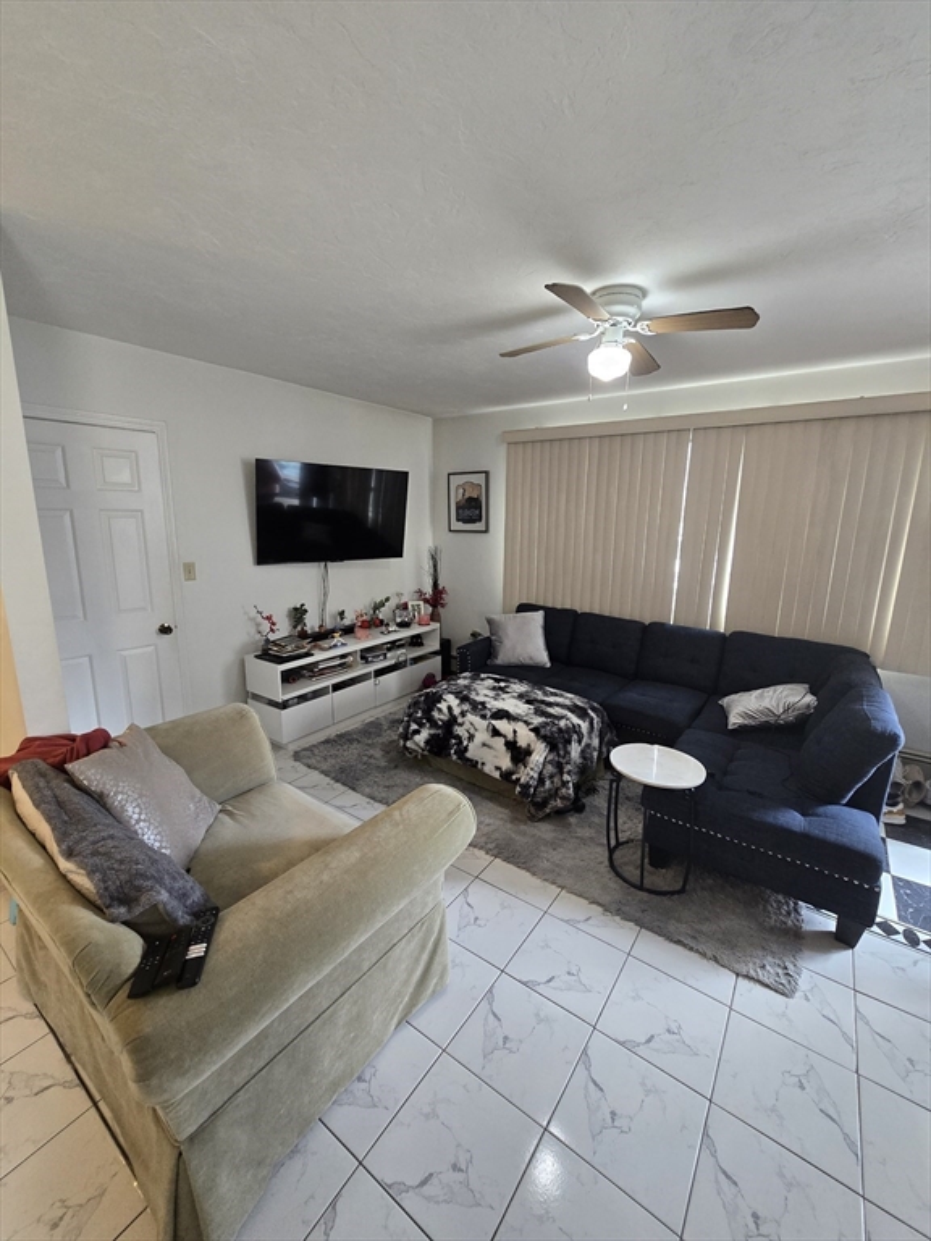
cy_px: 620
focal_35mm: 13
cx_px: 466
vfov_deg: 106.2
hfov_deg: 89.9
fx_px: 466
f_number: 2.2
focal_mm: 2.2
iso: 400
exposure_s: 1/60
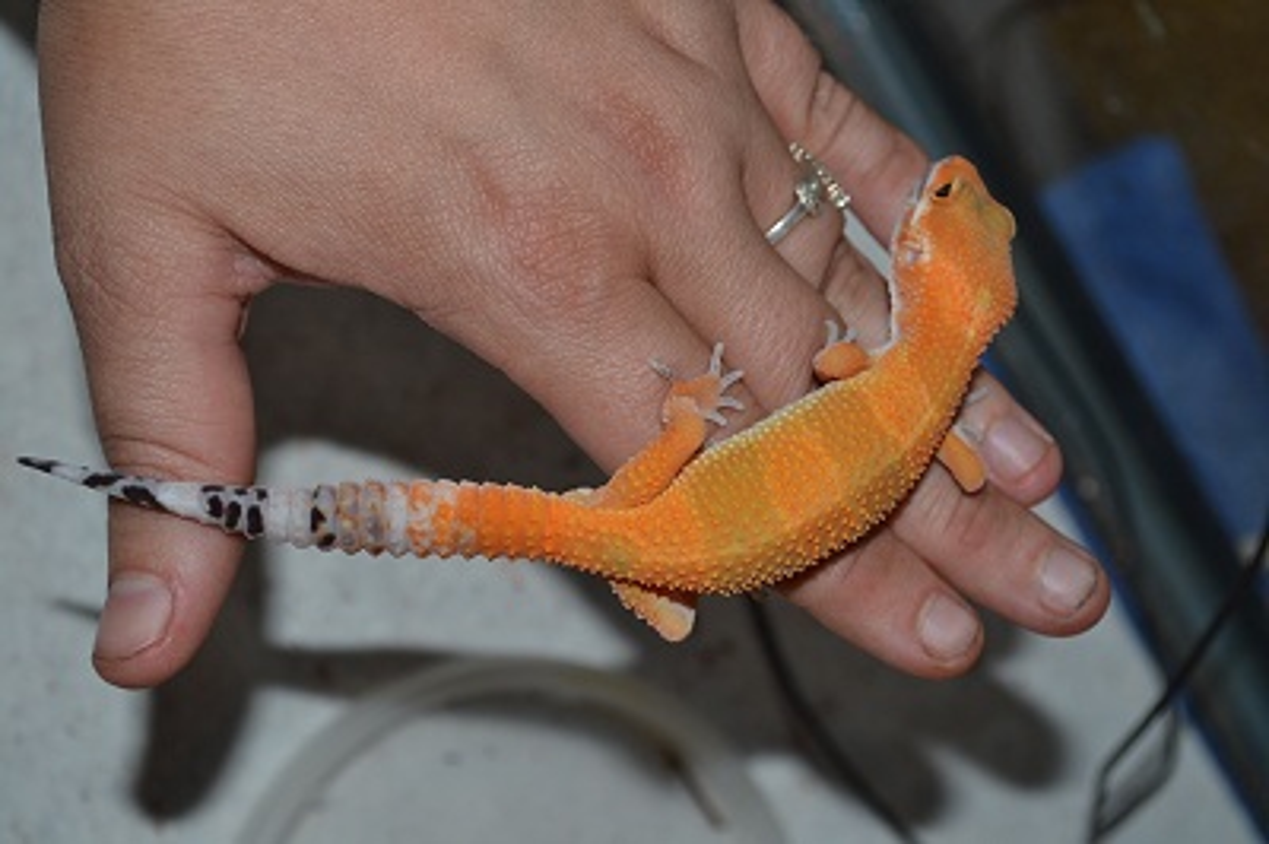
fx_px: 2536
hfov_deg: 28.1
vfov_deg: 18.9
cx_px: 634
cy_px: 422
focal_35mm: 72
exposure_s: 1/60
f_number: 8
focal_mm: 48
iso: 100
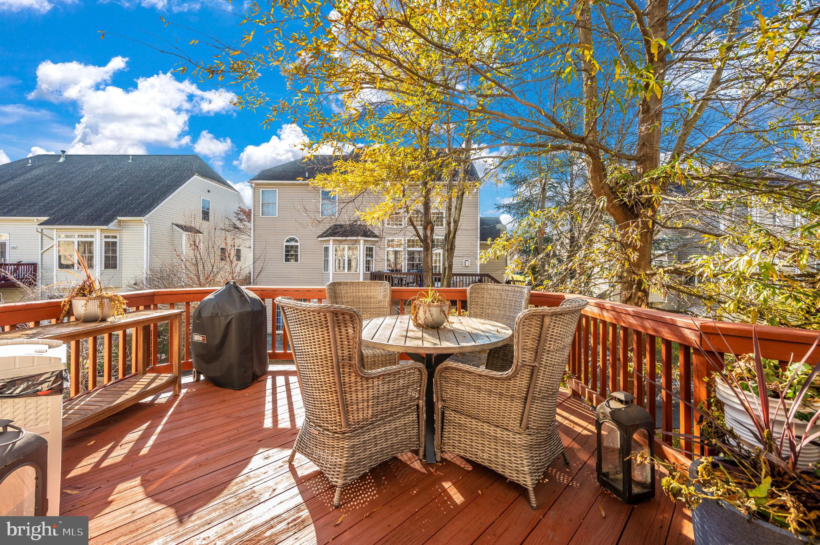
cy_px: 272
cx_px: 410
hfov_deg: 104.3
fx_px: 319
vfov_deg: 81.1
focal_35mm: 14
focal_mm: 14
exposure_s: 1/40
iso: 50
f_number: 8
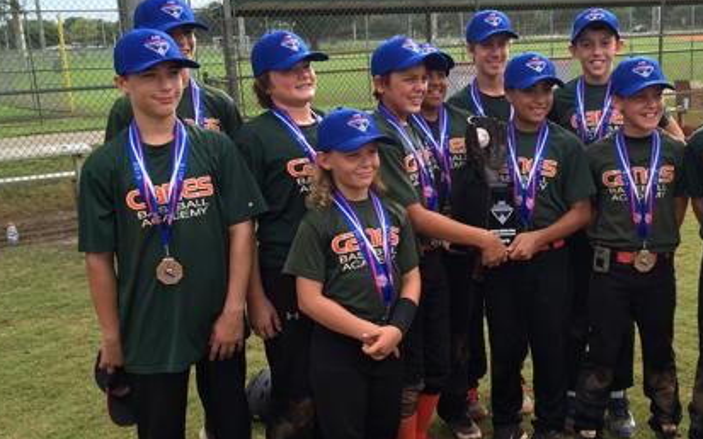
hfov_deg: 47.7
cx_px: 444
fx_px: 785
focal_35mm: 41
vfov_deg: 31.2
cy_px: 222
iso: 32
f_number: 2.2
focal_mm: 4.15
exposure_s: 1/774
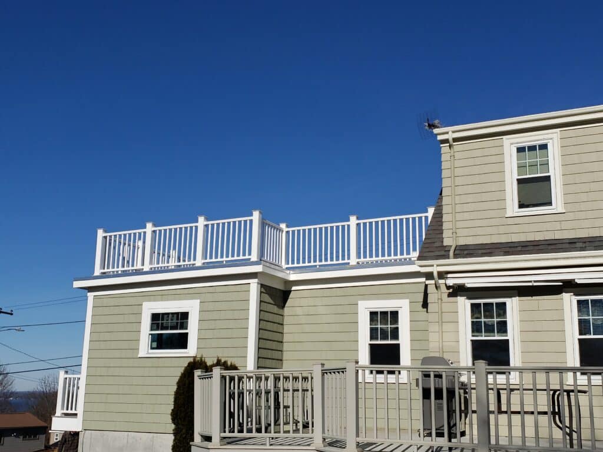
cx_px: 302
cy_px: 226
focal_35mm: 26
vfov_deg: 53.1
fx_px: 453
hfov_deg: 67.3
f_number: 2.4
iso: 50
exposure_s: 1/3747
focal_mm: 4.3
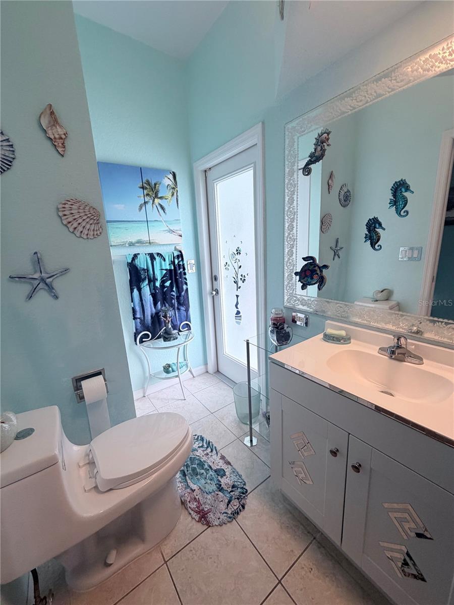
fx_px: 245
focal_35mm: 14
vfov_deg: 102.1
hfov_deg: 85.7
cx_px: 227
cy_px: 302
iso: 200
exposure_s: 1/60
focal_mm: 2.22
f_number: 2.2
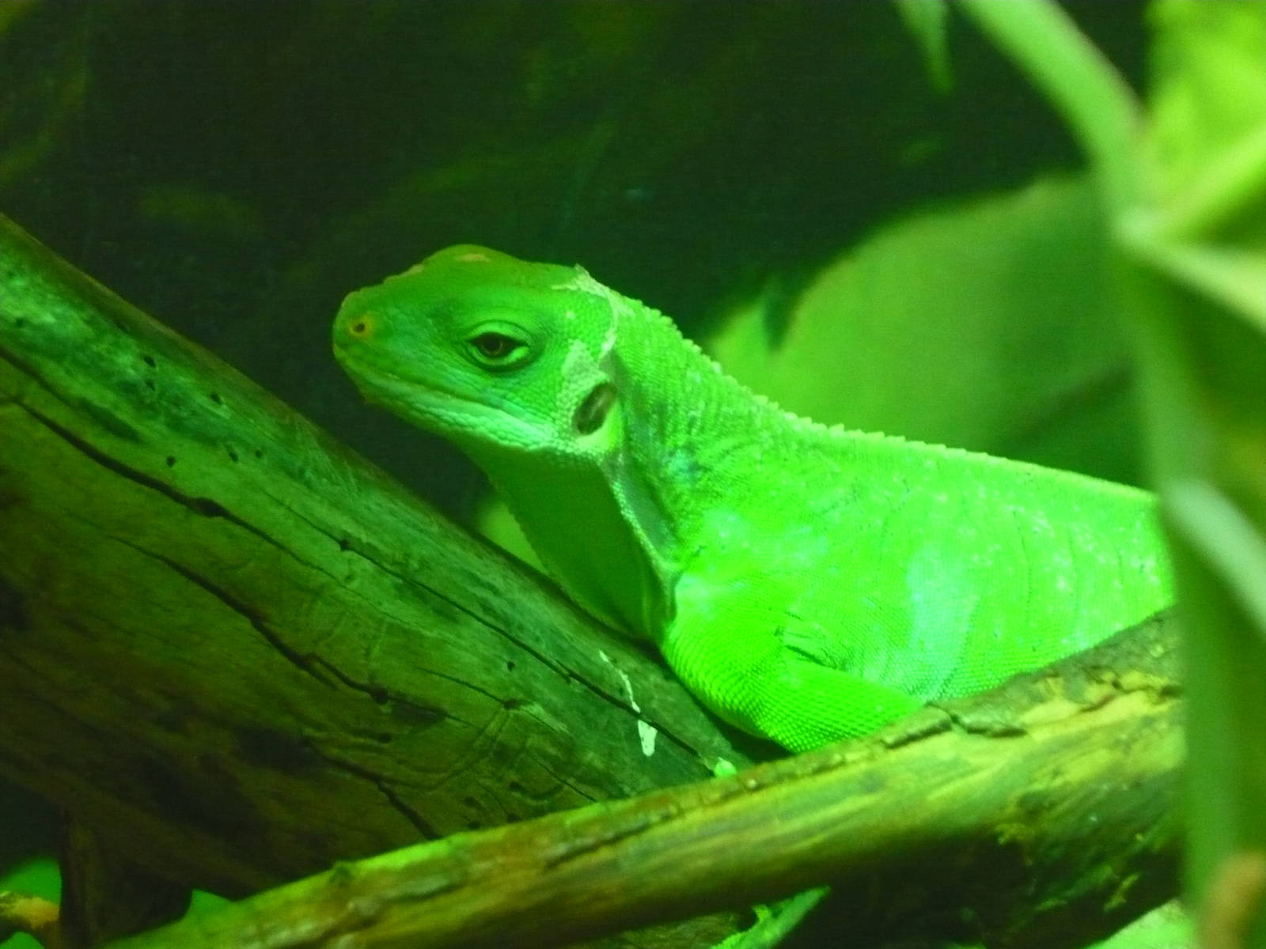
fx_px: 3657
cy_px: 474
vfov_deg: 14.8
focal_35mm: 100
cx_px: 633
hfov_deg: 19.6
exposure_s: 1/13
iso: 800
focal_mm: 16.5
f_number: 5.1
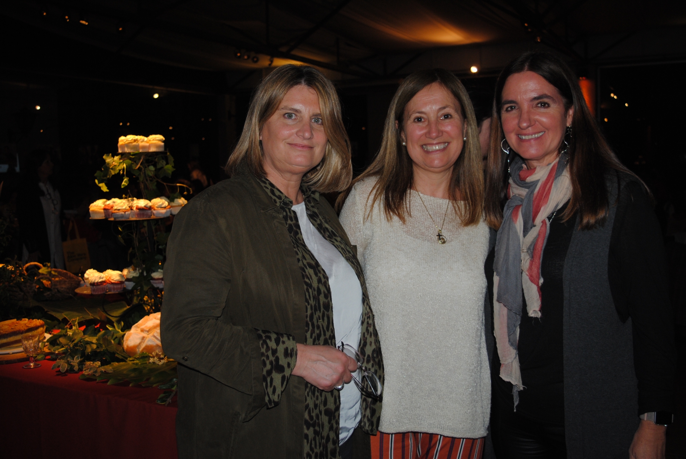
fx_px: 715
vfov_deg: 35.6
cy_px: 230
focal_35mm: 38
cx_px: 343
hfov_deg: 51.2
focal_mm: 25
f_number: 4
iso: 200
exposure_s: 1/60
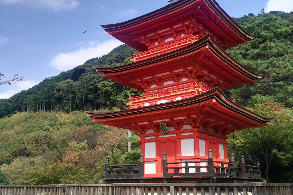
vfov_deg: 34.1
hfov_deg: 49.5
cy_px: 78
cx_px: 146
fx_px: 317
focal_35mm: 39
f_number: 2
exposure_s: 1/860
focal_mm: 2.96
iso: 64
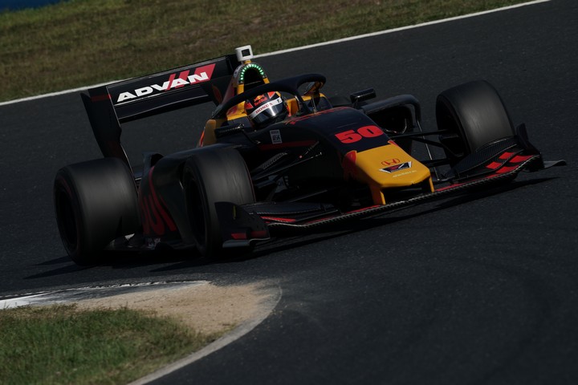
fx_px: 9633
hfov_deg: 3.4
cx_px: 289
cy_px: 192
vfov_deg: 2.3
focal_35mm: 600
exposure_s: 1/640
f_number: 13
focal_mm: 600
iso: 200
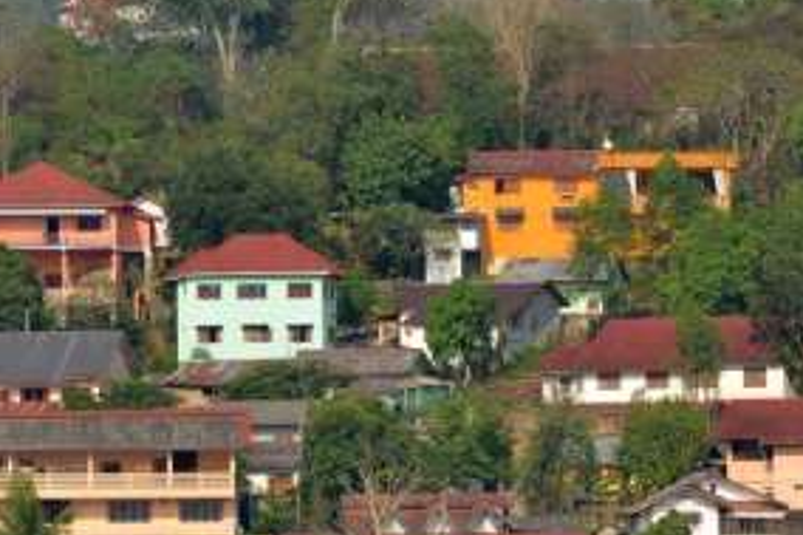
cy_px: 192
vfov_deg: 2.4
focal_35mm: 564
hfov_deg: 3.7
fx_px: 12573
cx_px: 811
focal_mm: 200
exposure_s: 1/250
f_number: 8
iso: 100
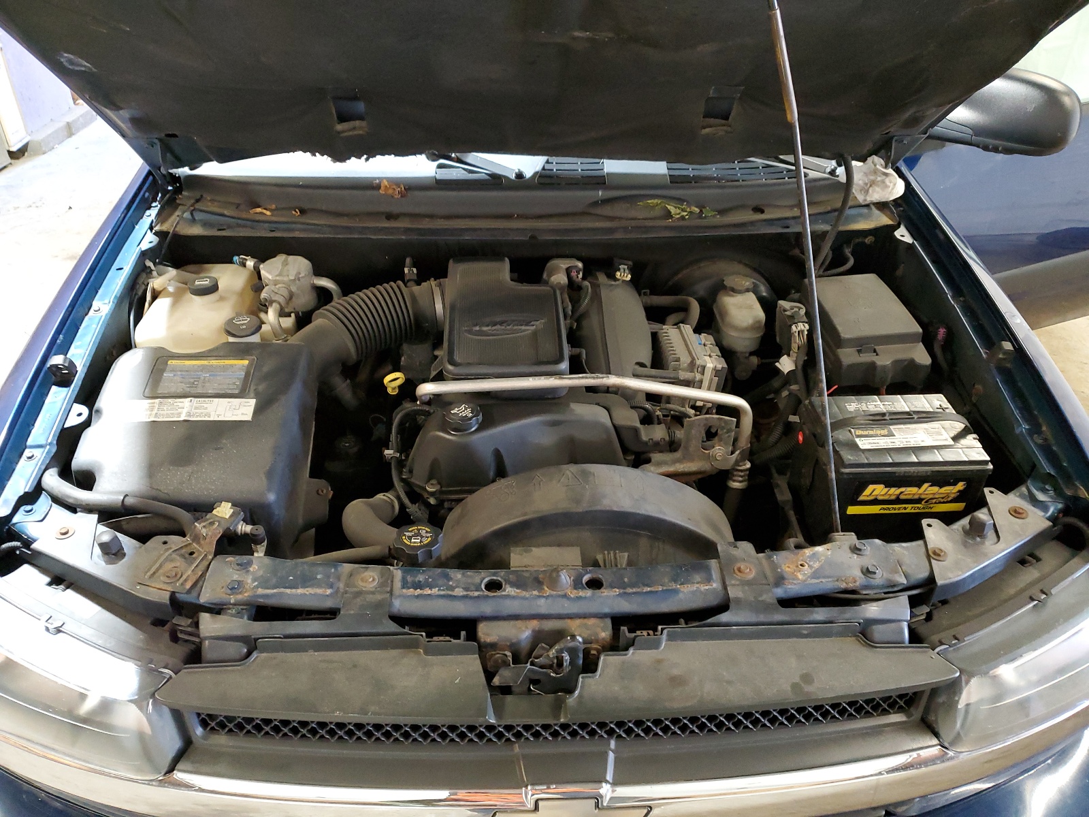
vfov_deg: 53.1
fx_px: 818
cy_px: 408
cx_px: 544
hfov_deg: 67.3
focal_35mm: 26
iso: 285
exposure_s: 1/24
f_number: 1.5
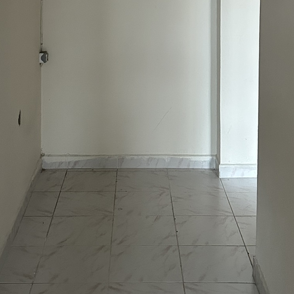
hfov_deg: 27.3
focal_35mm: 63
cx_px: 143
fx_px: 605
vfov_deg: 25.7
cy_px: -10
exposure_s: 1/43
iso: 500
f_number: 1.5
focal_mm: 5.7
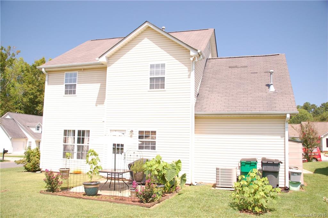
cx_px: 164
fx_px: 273
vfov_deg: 43.5
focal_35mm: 30
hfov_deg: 62.0
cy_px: 109
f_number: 3.8
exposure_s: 1/500
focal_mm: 20
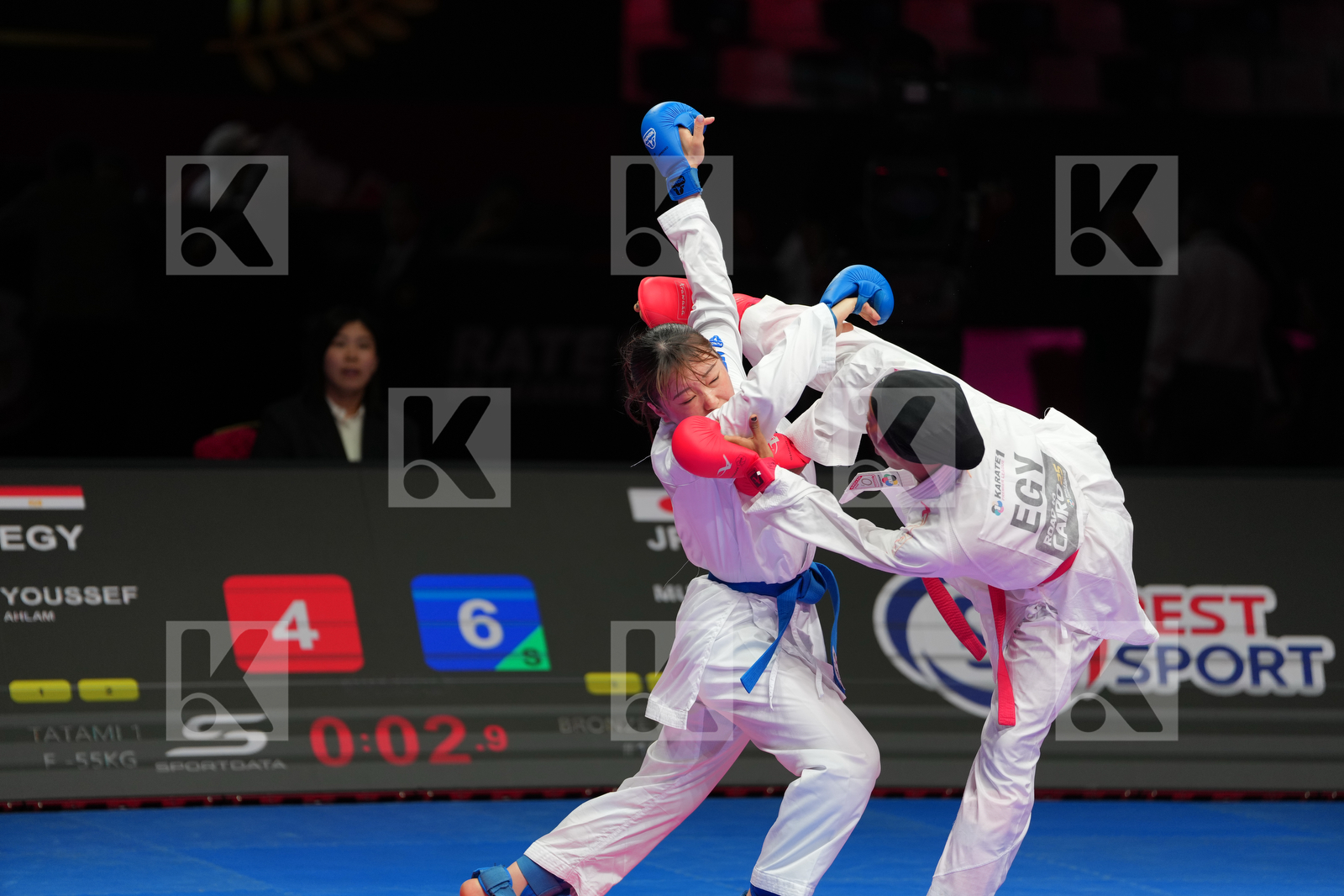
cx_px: 672
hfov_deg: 10.3
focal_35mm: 200
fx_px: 7465
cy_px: 448
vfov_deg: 6.9
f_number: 2.8
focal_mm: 200
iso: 640
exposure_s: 1/1000
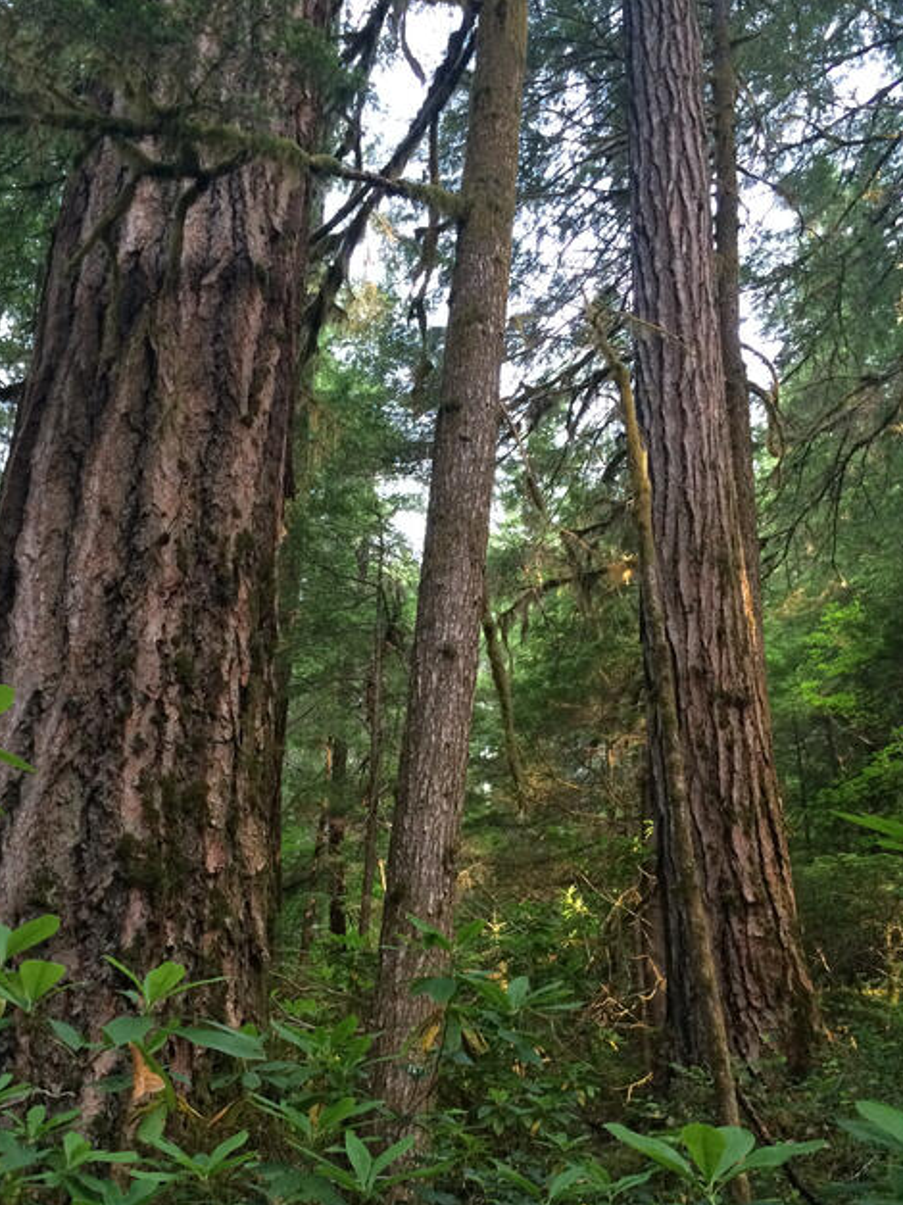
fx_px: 1287
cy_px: 734
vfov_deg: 49.8
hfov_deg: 38.6
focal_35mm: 37
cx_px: 430
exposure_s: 1/30
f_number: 2.2
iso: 200
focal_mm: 4.15
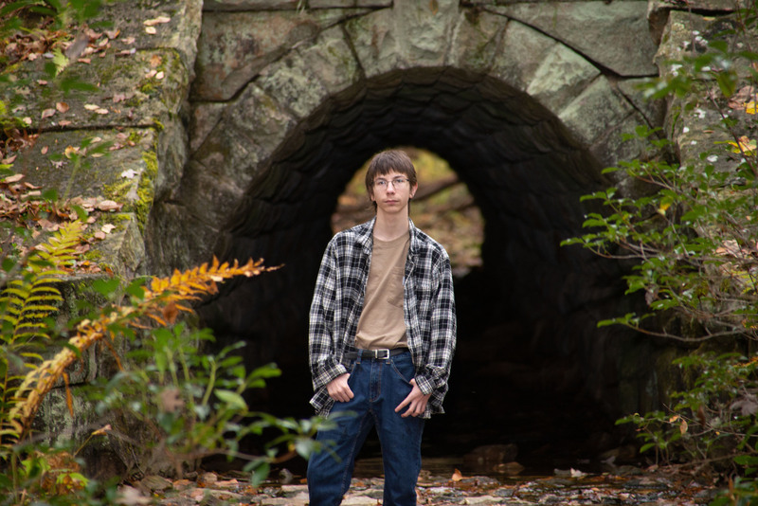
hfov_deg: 8.2
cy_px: 253
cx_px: 379
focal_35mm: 250
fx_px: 5266
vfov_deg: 5.5
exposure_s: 1/160
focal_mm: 250
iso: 800
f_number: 7.1
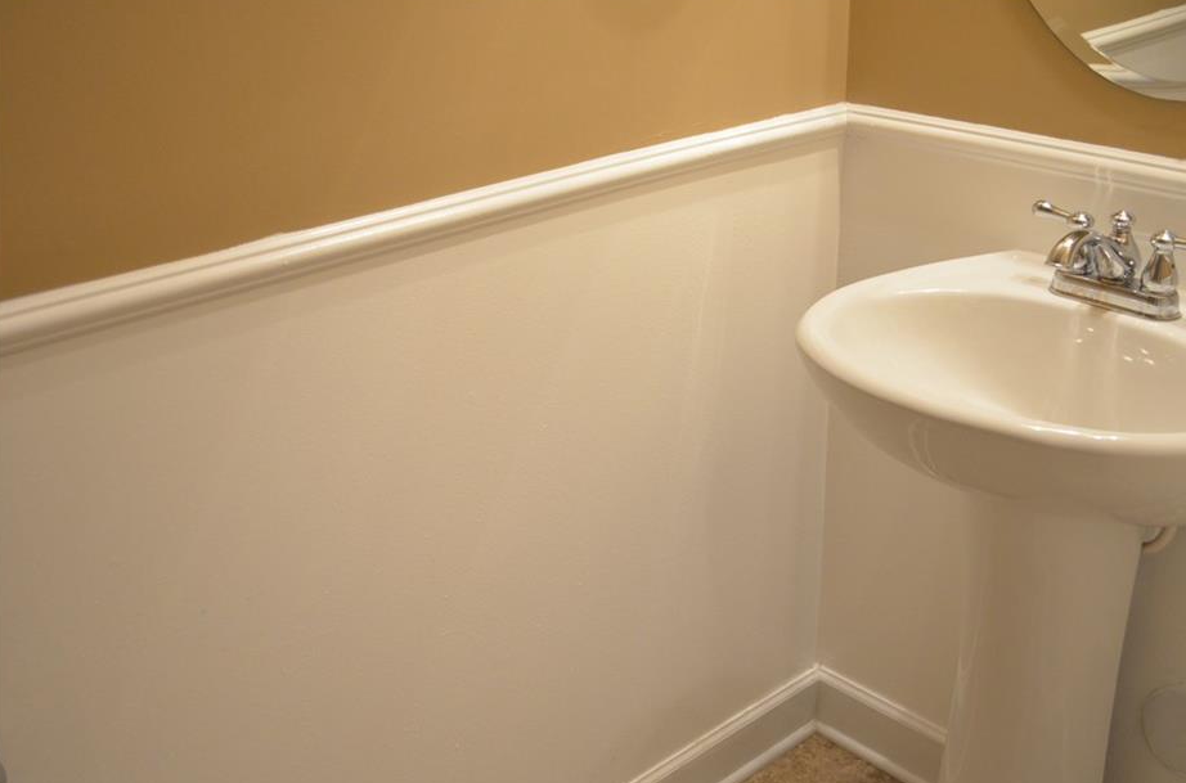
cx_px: 651
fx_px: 1314
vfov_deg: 33.2
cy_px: 424
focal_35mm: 40
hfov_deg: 48.5
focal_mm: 24
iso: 1400
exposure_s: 1/30
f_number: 4
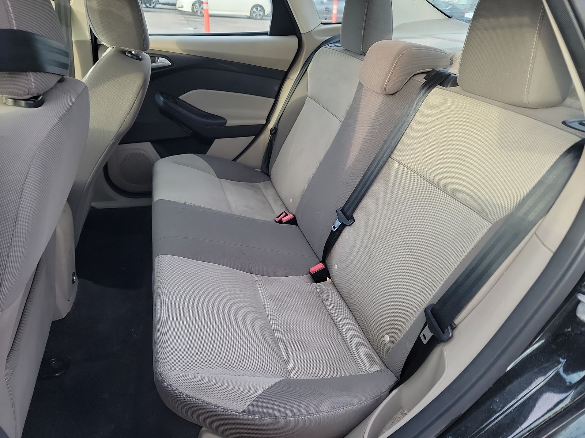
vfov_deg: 56.8
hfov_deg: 71.6
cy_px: 219
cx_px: 292
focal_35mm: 24
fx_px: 406
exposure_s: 1/59
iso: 105
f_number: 1.8
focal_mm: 6.7
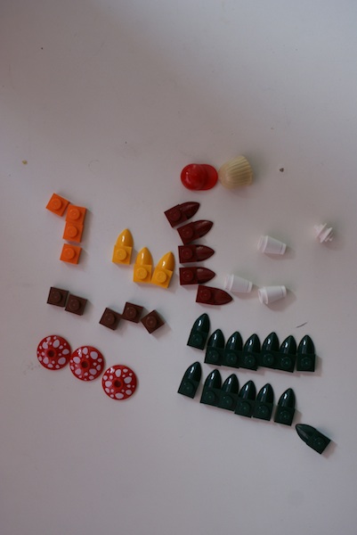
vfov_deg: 46.4
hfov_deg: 31.9
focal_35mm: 42
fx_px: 624
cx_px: 178
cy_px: 268
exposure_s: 1/50
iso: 200
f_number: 4.5
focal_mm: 28
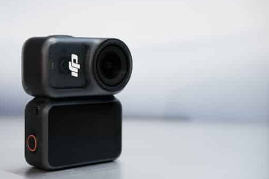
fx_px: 463
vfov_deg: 21.9
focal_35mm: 62
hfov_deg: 32.3
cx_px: 112
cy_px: 90
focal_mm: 35
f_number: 4
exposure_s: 1/60
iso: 320
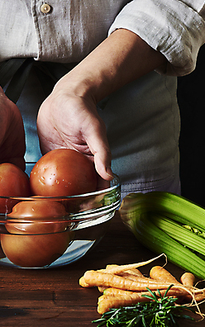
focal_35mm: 162
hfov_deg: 8.1
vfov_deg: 12.9
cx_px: 16
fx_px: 1446
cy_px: 163
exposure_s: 1/125
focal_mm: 105
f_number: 18
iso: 100
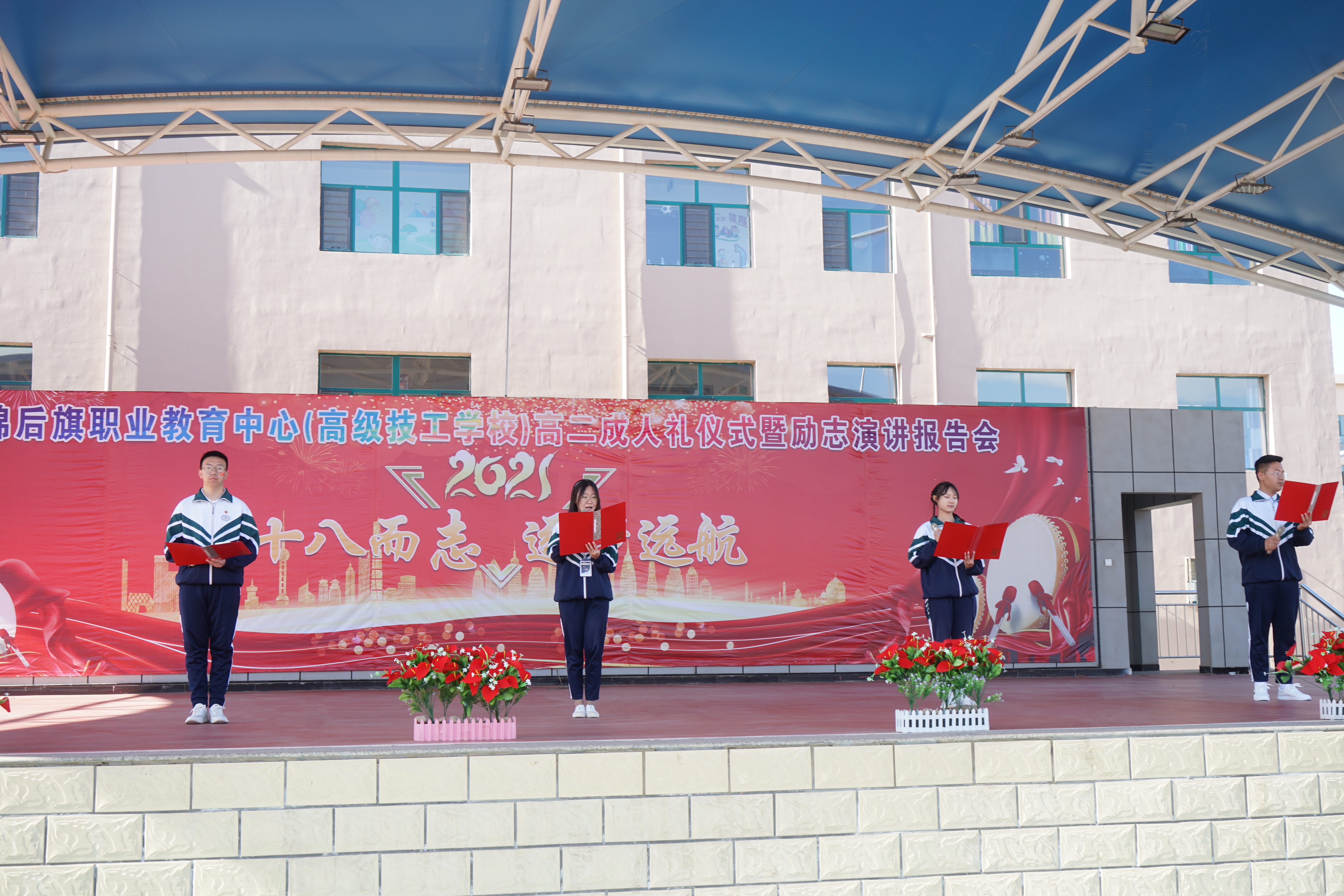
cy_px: 448
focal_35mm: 41
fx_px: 1531
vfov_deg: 32.6
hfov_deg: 47.4
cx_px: 672
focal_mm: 41
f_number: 6.3
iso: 100
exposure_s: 1/80
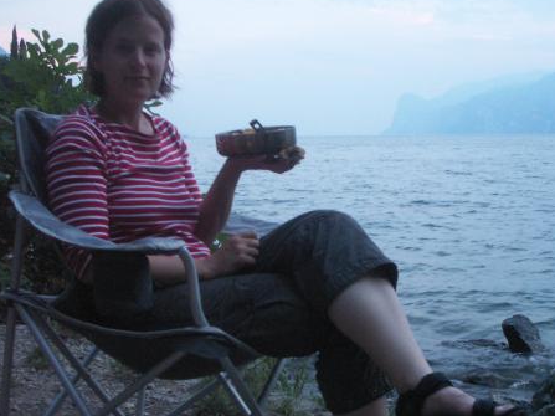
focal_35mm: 53
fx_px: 850
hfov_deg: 35.9
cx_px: 354
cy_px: 260
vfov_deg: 27.4
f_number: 3.5
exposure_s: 1/25
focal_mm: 7.7
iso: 160
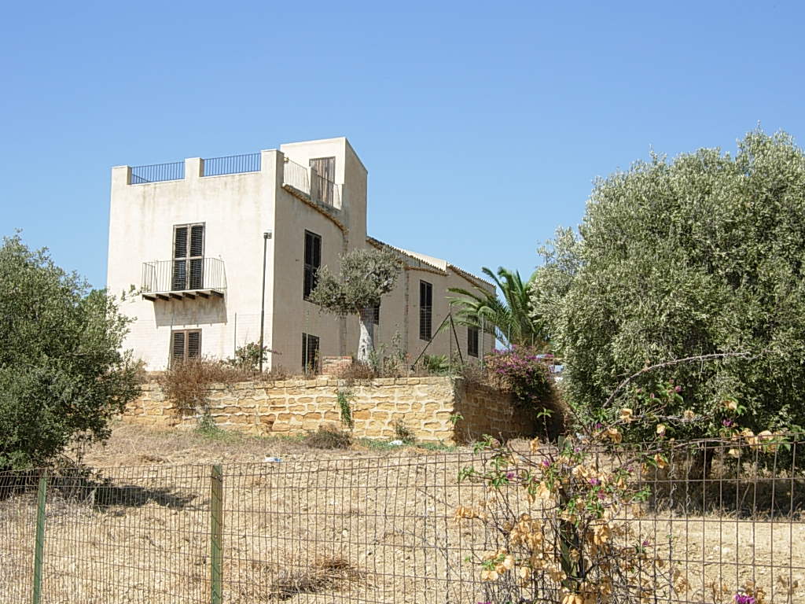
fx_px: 1442
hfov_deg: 31.2
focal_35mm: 62
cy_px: 302
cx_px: 402
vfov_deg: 23.7
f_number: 5.5
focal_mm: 12.9
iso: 50
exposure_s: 1/332
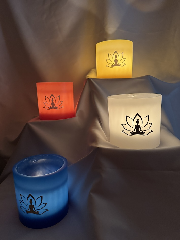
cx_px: 90
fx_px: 166
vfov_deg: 71.6
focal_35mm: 24
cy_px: 120
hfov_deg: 56.8
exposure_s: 1/45
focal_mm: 6.76
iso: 800
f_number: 1.78
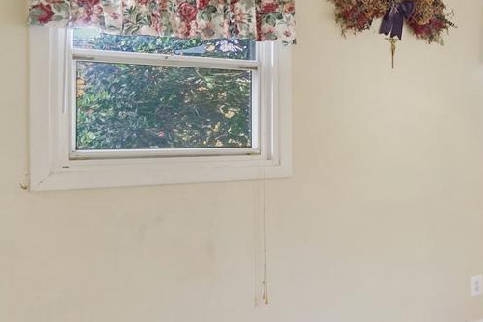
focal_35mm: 46
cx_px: 588
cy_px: 137
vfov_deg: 29.2
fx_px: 617
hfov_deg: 34.0
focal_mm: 16
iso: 1250
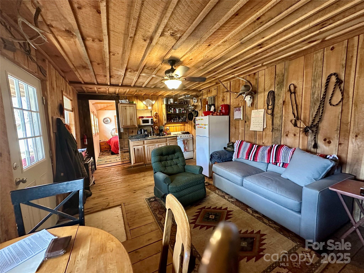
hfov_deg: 102.1
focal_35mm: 14
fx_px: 147
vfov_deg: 85.7
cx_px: 182
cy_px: 136
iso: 500
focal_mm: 2.22
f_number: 2.2
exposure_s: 1/60
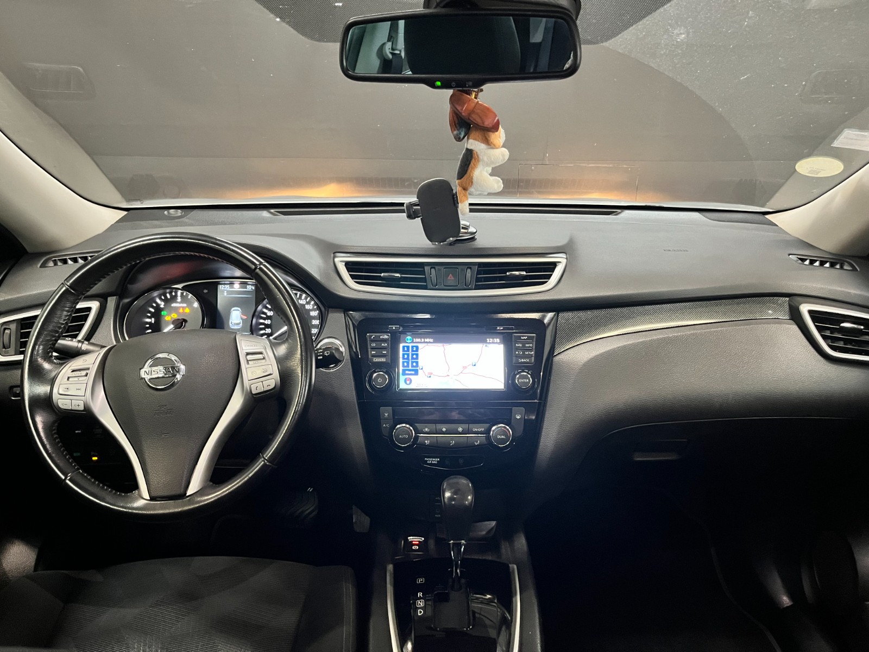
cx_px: 434
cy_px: 326
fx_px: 653
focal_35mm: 26
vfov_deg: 53.1
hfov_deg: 67.3
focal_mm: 5.1
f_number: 1.6
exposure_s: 1/33
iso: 640
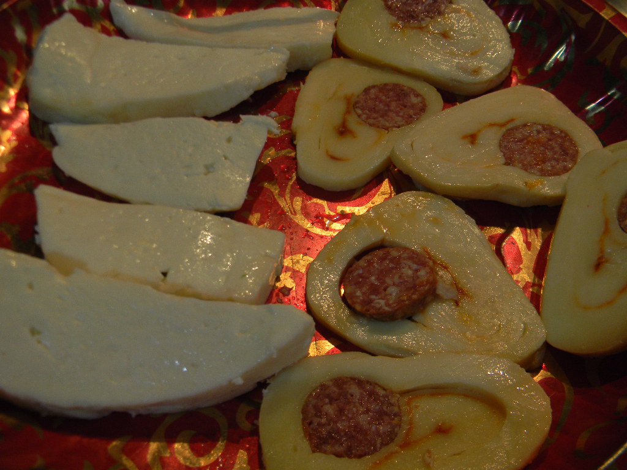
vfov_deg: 39.7
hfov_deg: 51.4
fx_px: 652
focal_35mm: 36
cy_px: 235
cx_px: 314
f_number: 3.7
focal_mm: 6.4
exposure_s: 1/30
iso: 135
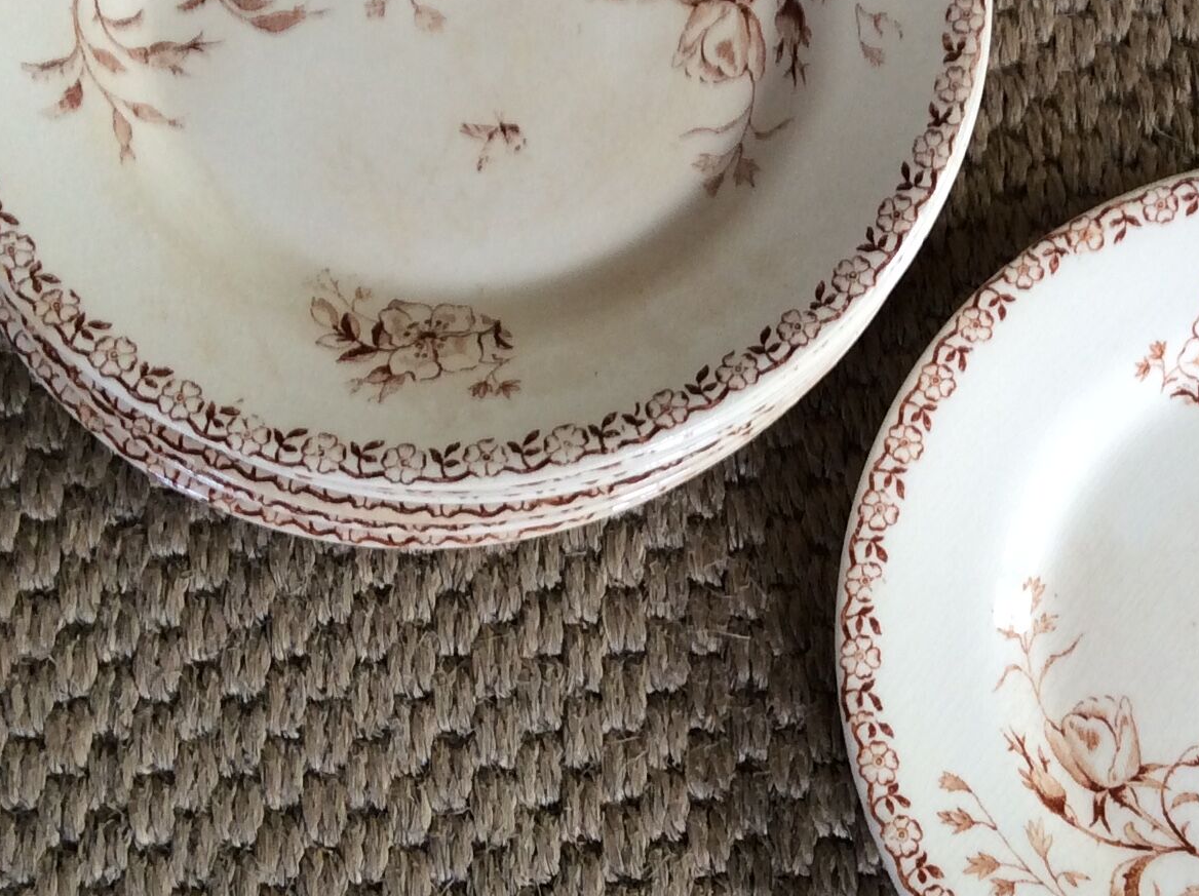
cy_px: 313
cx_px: 848
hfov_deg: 27.2
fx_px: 2456
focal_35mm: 71
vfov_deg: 20.6
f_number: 2.4
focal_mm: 3.3
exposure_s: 1/25
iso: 50
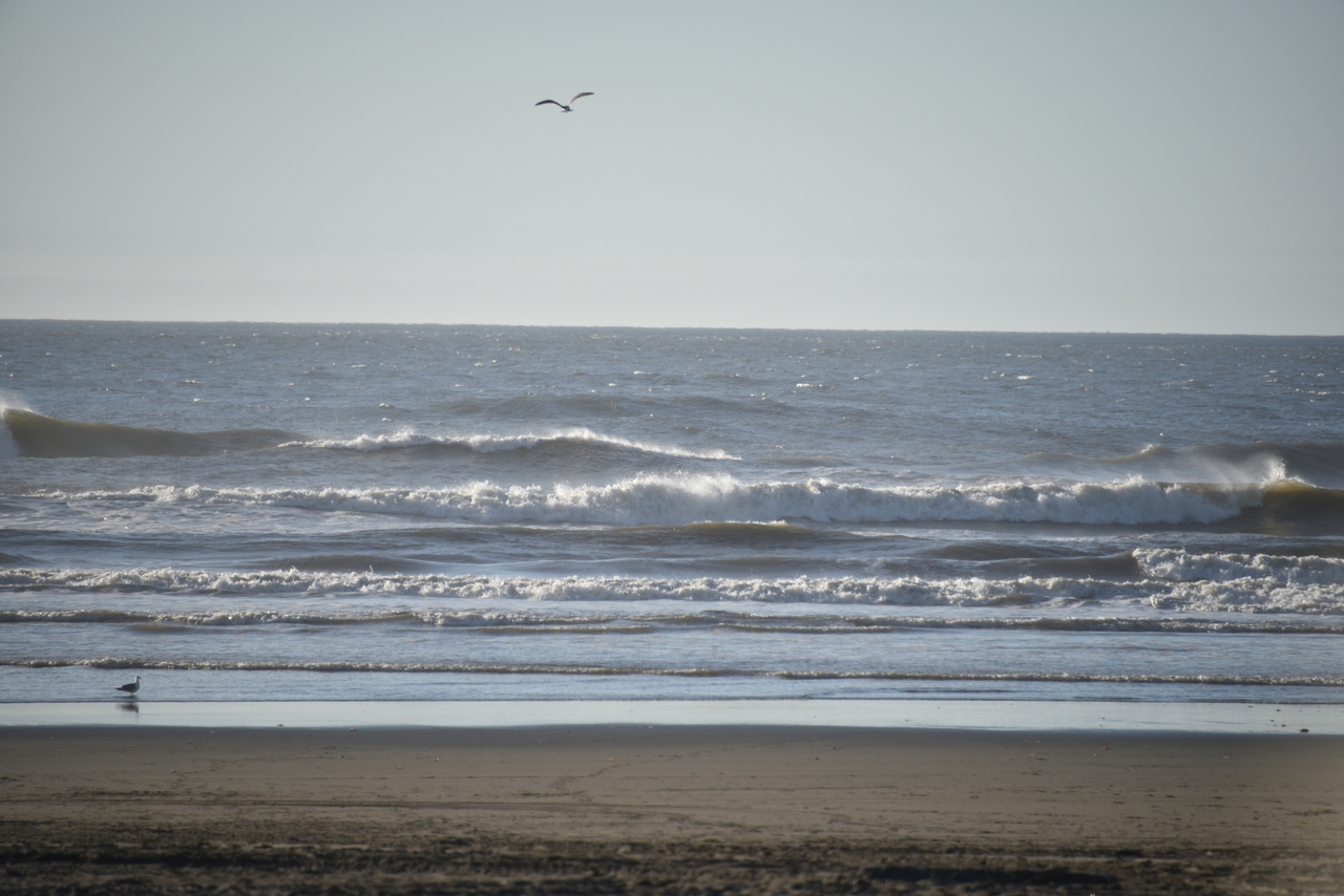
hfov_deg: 6.9
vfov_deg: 4.6
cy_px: 448
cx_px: 672
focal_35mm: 300
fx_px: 11202
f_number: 6.3
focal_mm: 300
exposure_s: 1/640
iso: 100
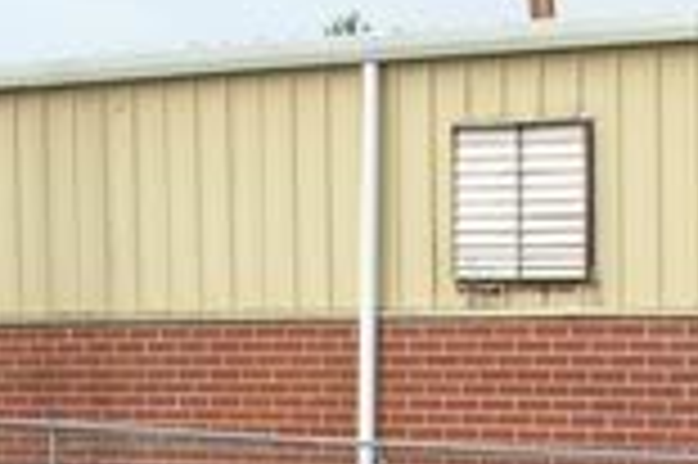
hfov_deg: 15.0
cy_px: 838
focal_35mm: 137
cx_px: 405
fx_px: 2653
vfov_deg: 9.5
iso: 50
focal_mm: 5.7
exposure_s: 1/129
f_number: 4.9
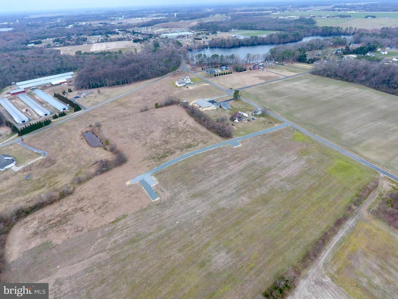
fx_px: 230
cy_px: 150
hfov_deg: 81.7
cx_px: 199
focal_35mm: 20
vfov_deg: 66.0
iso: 186
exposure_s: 1/50
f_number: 2.8
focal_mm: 3.61
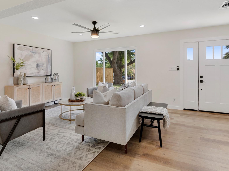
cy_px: 73
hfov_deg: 81.7
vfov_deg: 65.6
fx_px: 132
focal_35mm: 20
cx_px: 117
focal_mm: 16
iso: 320
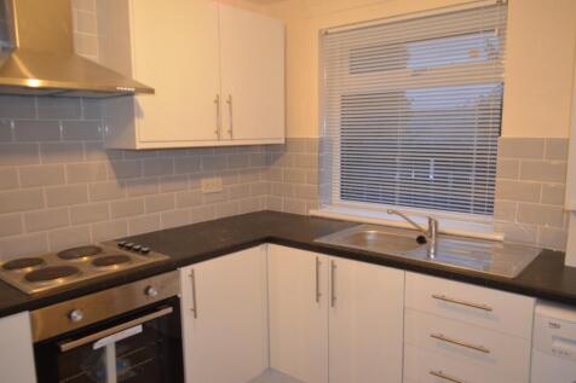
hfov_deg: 67.4
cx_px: 288
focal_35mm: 27
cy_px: 192
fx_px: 432
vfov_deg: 47.9
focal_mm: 18
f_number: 3.5
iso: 1800
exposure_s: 1/60
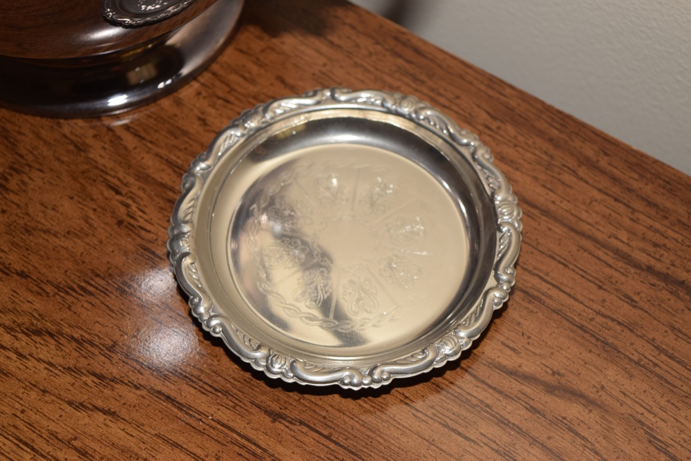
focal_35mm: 82
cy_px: 230
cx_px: 346
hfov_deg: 24.6
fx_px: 1584
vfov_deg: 16.6
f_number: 5.6
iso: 320
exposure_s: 1/60
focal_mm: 55
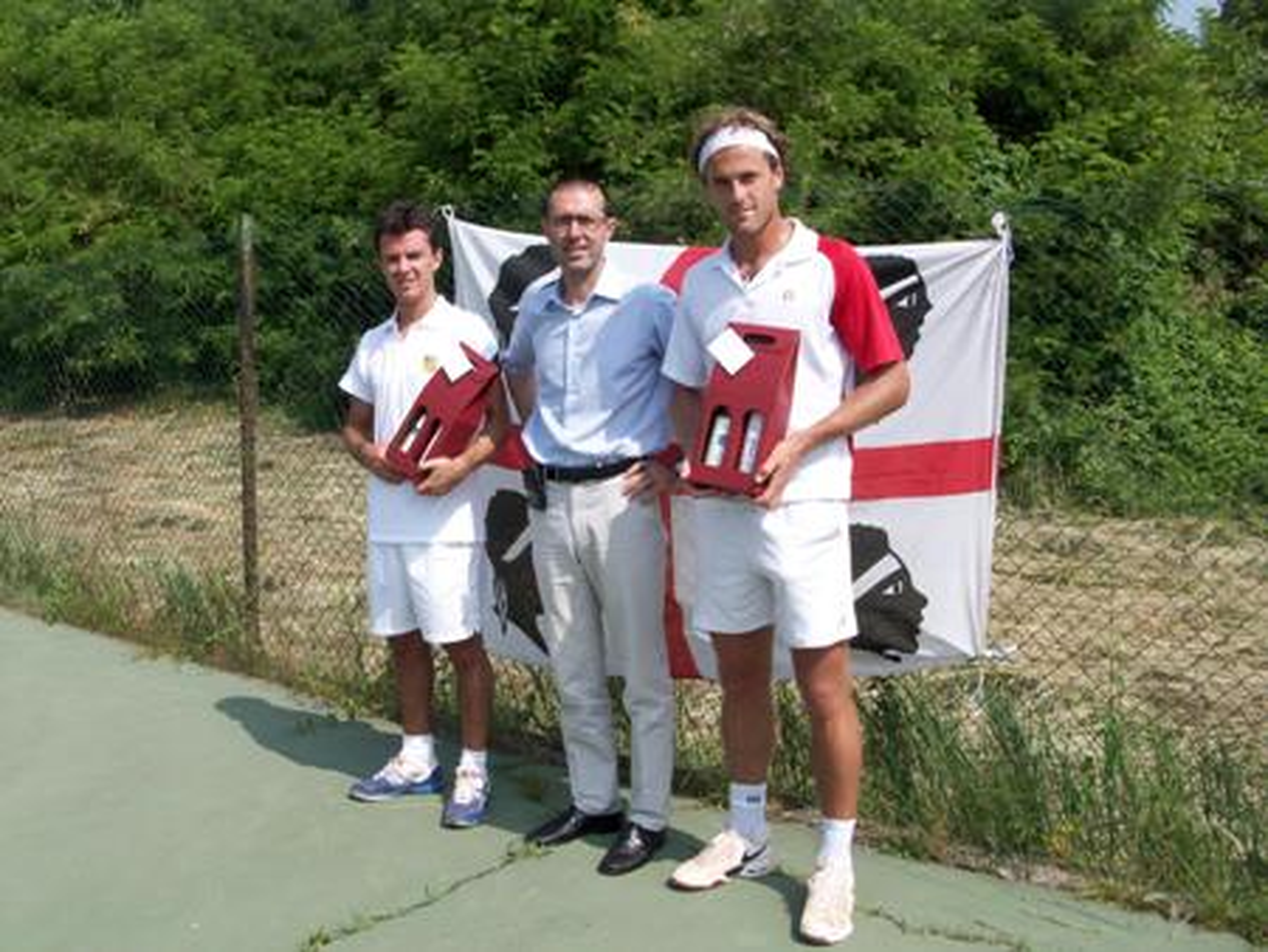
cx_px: 634
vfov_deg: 41.8
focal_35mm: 34
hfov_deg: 53.9
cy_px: 476
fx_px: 1246
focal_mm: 5.7
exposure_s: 1/309
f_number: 5.5
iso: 64
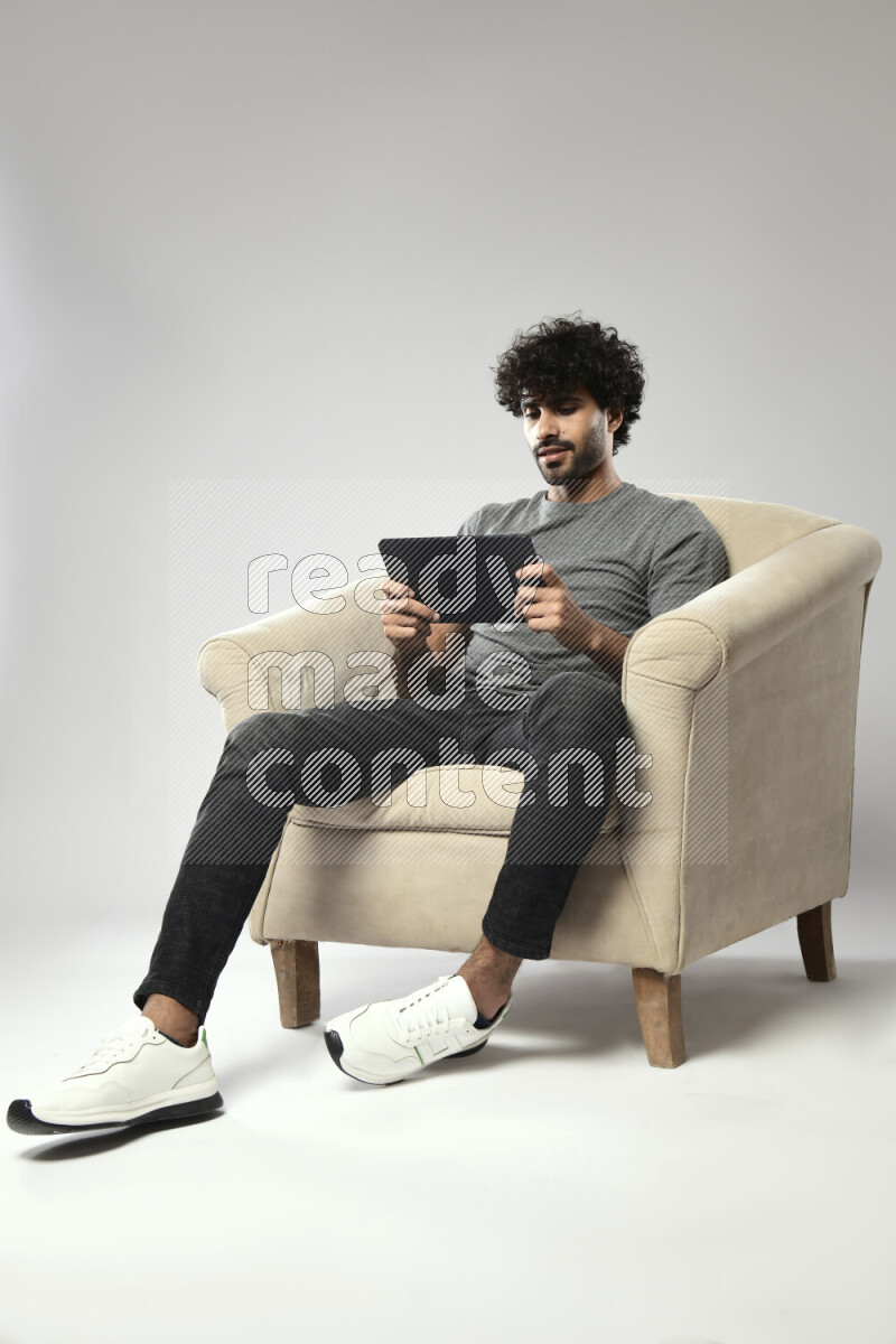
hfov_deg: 35.1
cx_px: 448
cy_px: 672
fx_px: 1419
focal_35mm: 38
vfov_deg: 50.7
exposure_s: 1/125
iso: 400
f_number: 5
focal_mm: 38
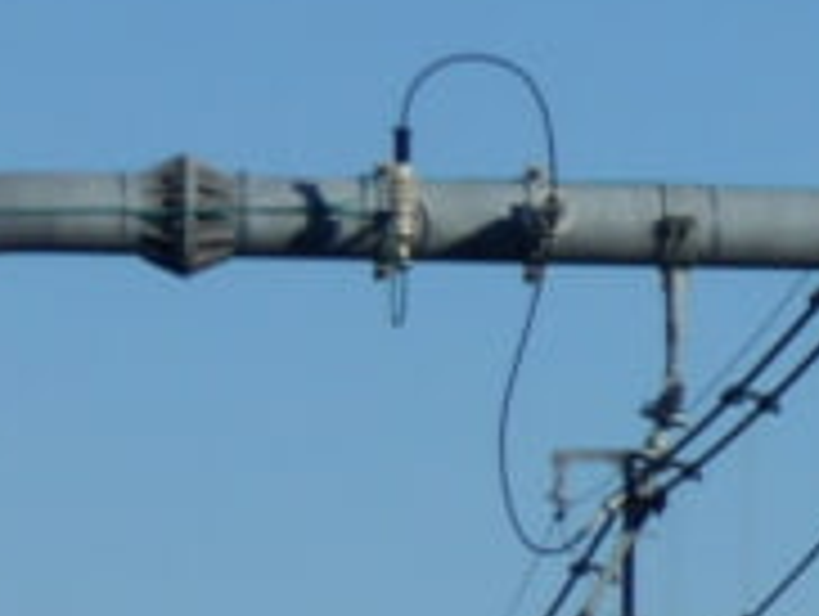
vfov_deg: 2.1
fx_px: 16915
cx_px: 2124
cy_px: 1583
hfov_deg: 2.7
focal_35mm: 714
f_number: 6.5
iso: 80
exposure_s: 1/640
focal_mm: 23
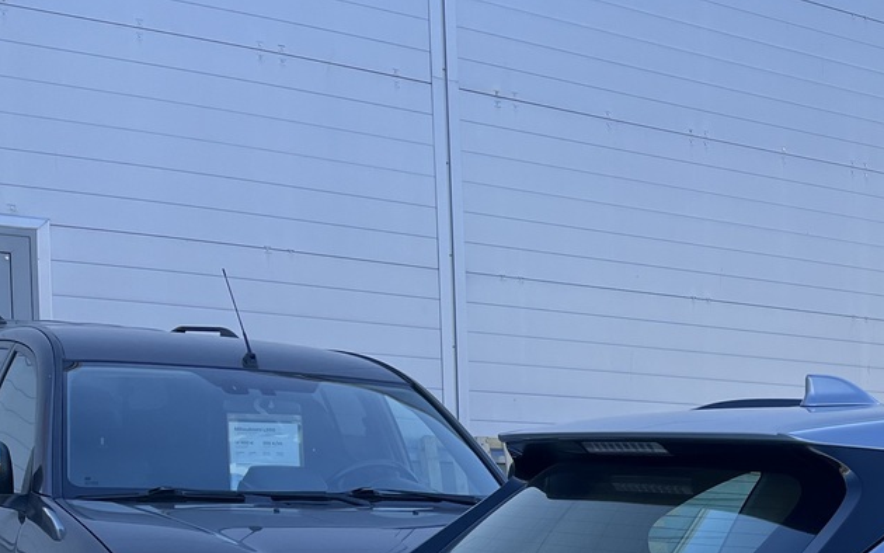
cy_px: 667
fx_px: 1518
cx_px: 1007
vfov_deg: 19.4
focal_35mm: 63
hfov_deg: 28.9
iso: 50
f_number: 1.6
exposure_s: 1/751
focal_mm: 5.1
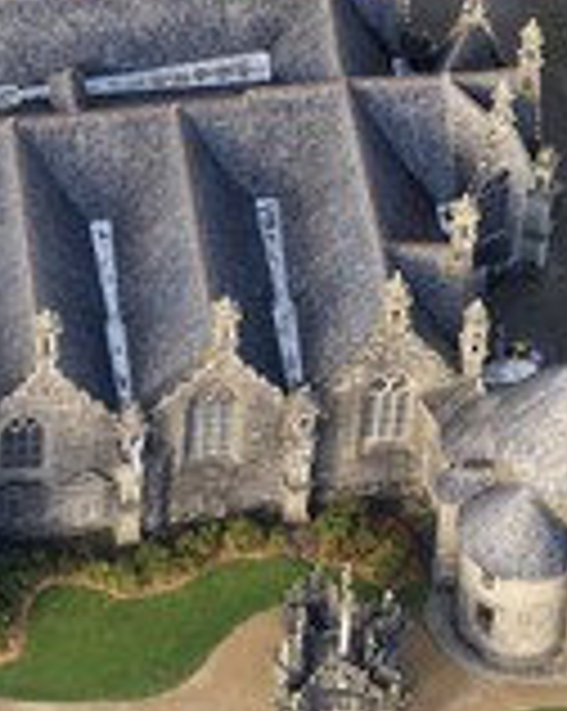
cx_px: -27
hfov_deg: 3.9
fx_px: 8386
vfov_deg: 4.9
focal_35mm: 399
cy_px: 418
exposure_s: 1/1250
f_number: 4.5
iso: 800
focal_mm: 160
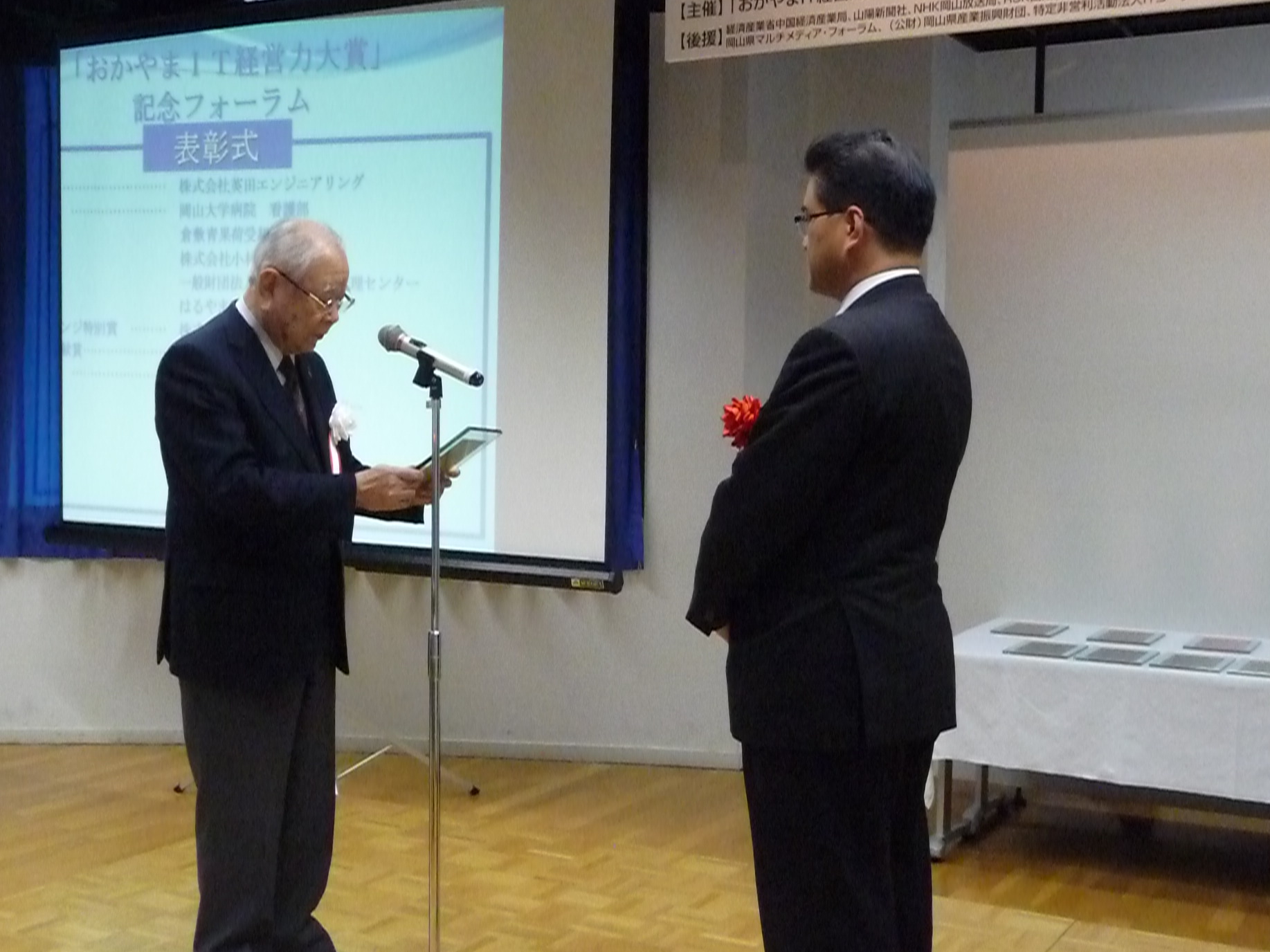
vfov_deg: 30.2
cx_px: 565
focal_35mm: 48
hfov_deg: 39.6
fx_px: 1761
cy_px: 524
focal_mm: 7.1
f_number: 4
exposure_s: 1/100
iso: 1600
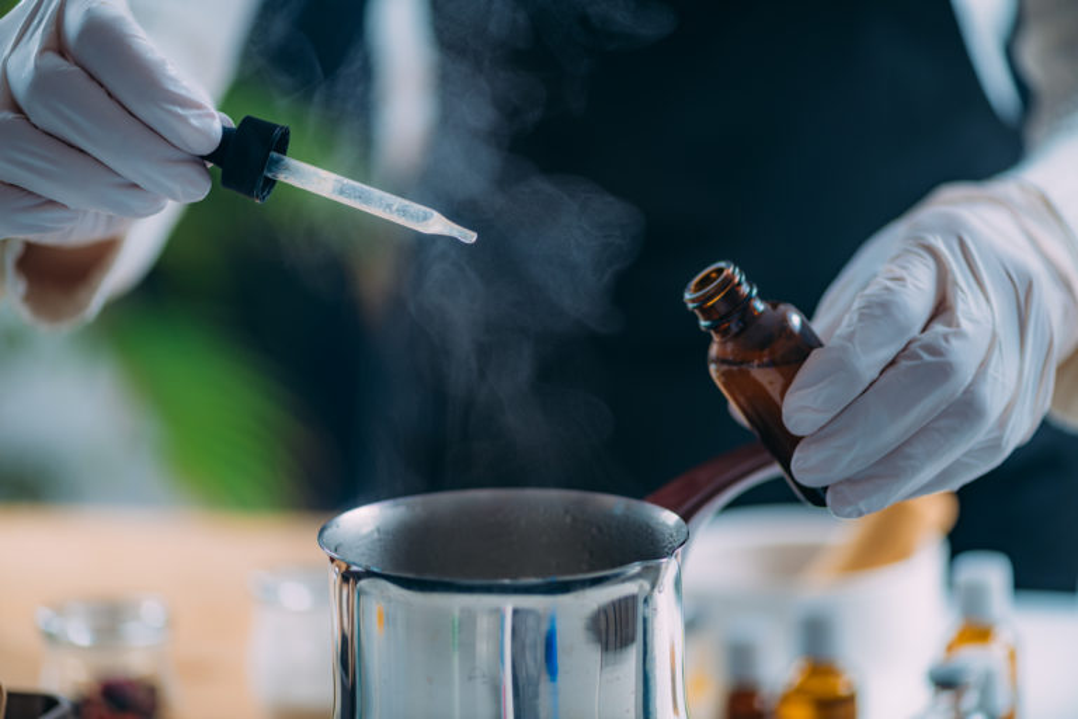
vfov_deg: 13.0
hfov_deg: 19.5
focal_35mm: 105
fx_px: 3144
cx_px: 539
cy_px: 360
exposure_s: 1/200
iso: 64
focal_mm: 105
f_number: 3.2
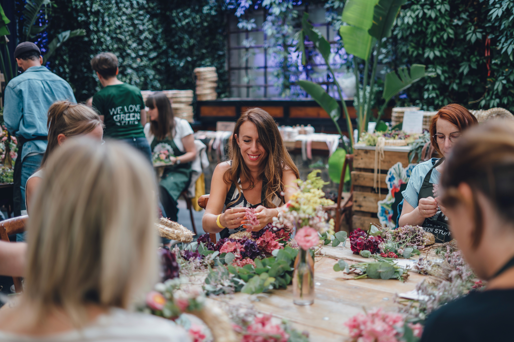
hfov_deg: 39.6
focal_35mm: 50
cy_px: 171
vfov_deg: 27.0
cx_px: 257
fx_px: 714
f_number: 1.8
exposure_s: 1/100
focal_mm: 50
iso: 125
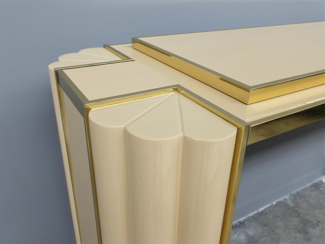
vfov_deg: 49.8
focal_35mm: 28
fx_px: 263
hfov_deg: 63.4
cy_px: 122
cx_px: 162
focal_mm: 4.8
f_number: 3.4
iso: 250
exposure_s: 1/60
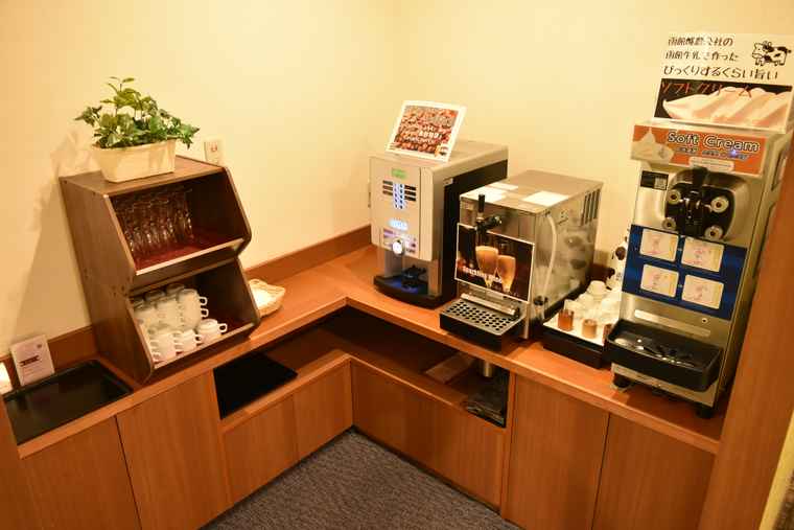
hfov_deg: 67.4
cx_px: 397
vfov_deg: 47.9
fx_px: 596
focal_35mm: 27
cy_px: 265
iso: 1600
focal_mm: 18
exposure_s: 1/30
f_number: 3.5
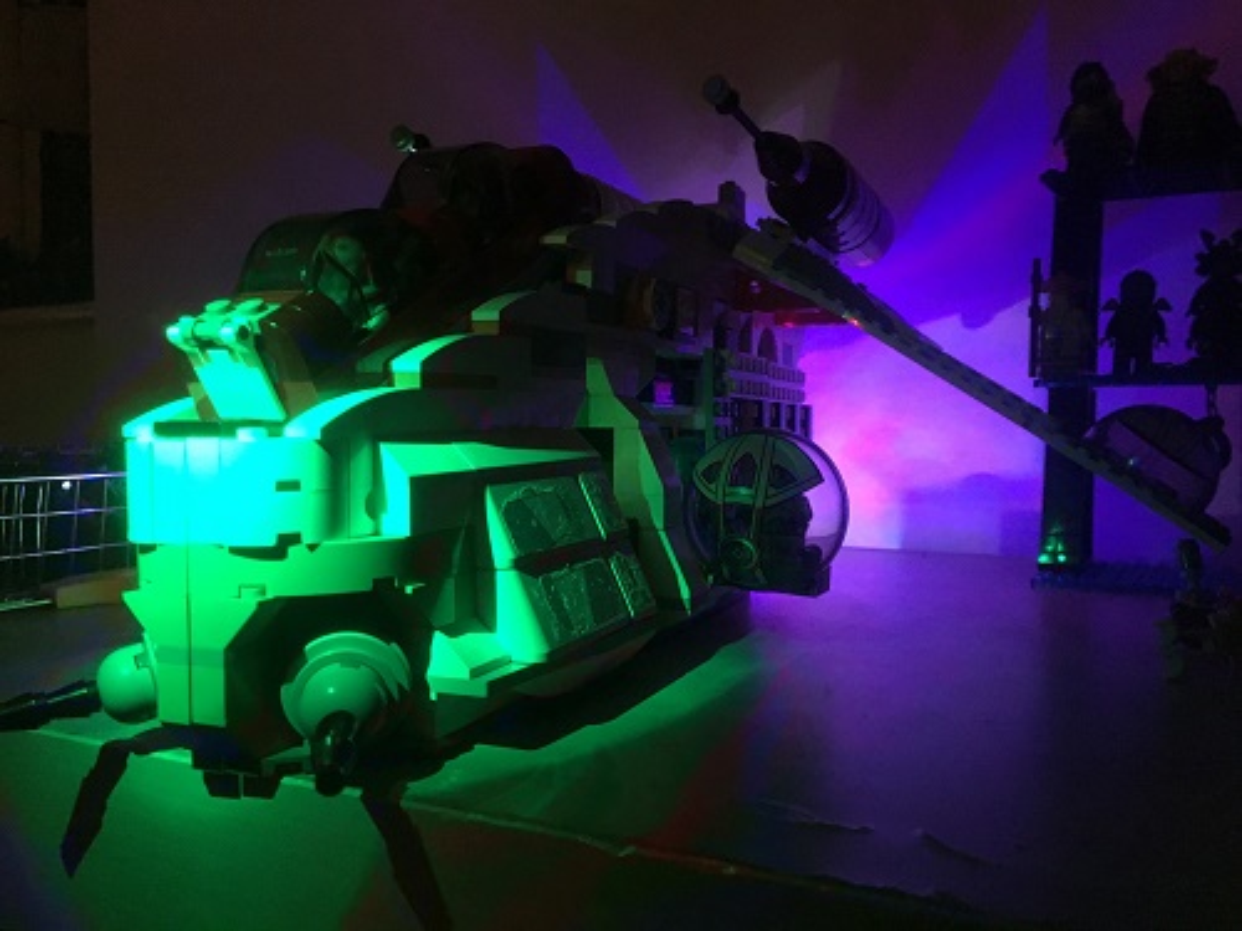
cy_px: 466
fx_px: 1041
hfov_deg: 61.7
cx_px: 621
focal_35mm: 29
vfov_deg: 48.2
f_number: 2.2
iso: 500
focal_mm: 4.15
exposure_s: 1/17
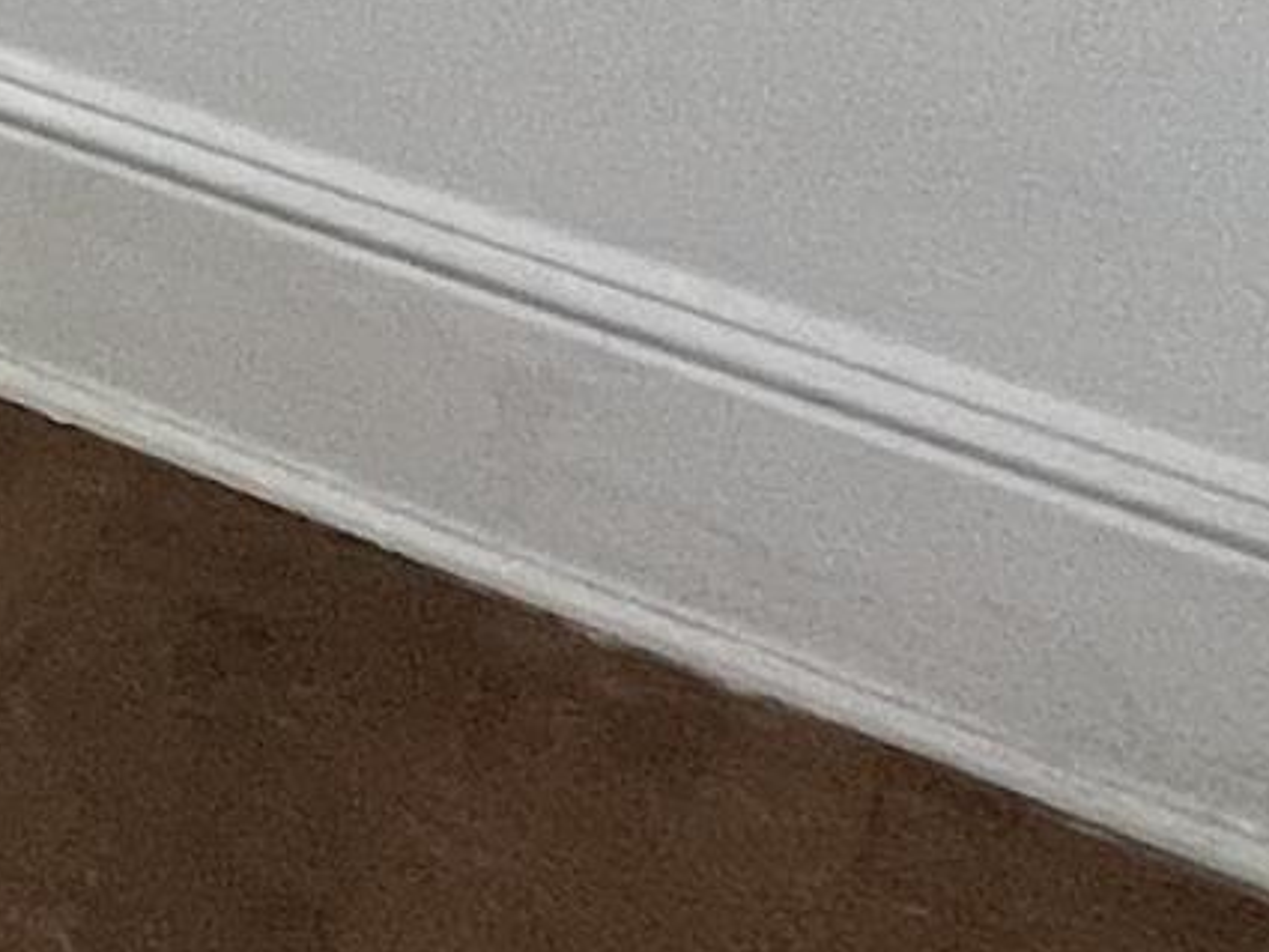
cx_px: -2914
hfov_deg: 10.3
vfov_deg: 11.1
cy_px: -1788
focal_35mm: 94
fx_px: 3447
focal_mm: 1.57
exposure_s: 1/60
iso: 200
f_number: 1.8
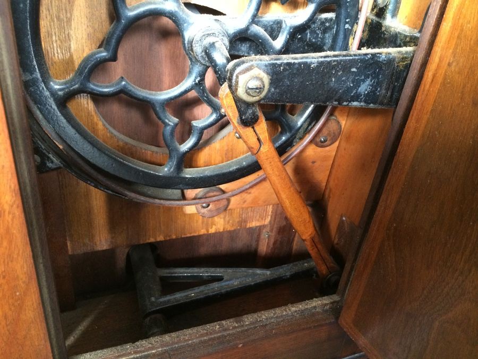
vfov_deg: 46.8
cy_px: 180
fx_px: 414
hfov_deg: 60.0
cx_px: 239
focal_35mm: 30
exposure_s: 1/20
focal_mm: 4.12
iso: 320
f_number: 2.2
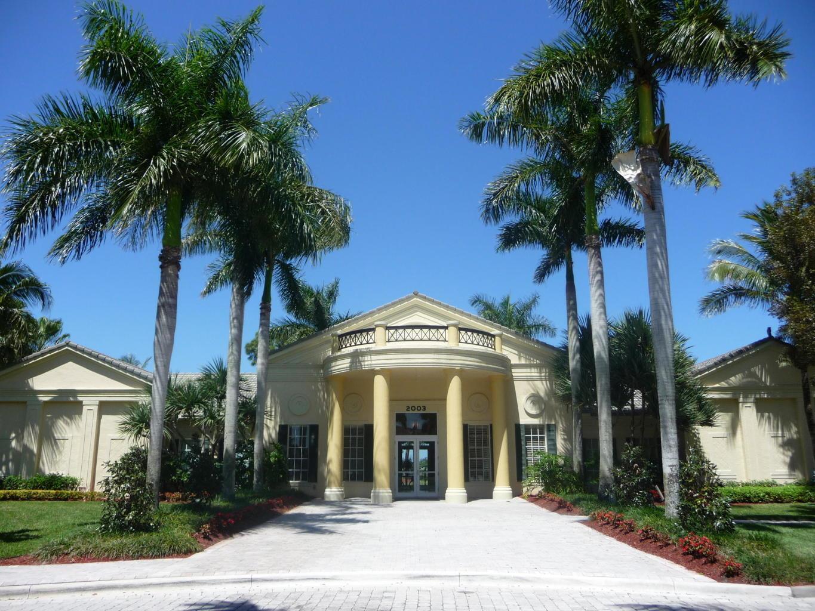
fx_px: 659
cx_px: 408
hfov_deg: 63.4
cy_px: 306
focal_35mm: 28
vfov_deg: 49.8
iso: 100
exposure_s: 1/1000
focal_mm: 4.7
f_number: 3.3
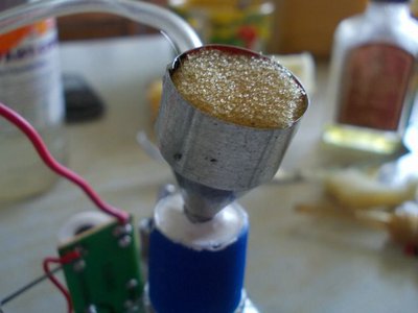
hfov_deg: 49.0
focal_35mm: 38
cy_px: 156
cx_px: 209
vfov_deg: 37.7
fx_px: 459
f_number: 3.1
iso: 200
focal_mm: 5.3
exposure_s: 1/40
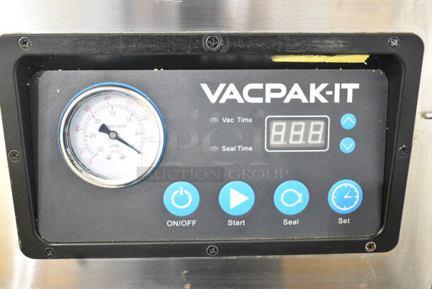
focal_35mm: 39
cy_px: 144
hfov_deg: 49.5
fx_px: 468
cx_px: 216
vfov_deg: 34.3
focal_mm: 26
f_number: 4
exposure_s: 1/80
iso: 6400
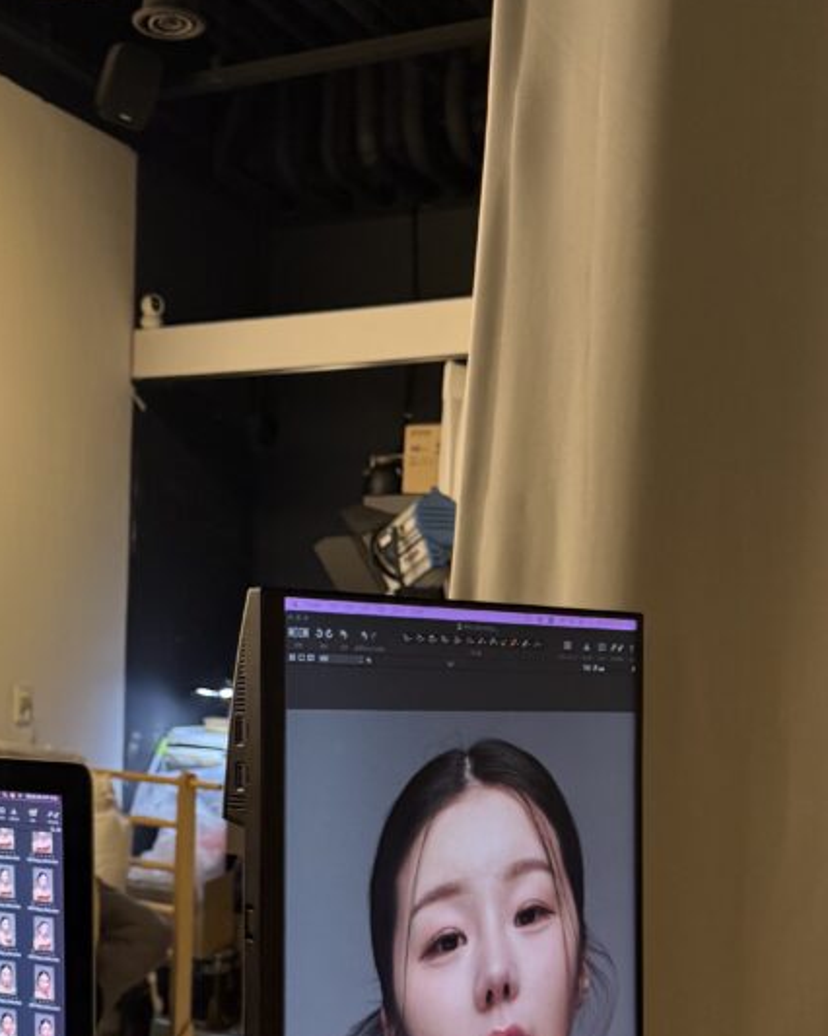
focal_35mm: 45
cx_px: 268
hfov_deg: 33.1
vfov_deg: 40.4
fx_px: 1379
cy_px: 723
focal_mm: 6.76
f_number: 1.78
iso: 250
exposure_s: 1/60
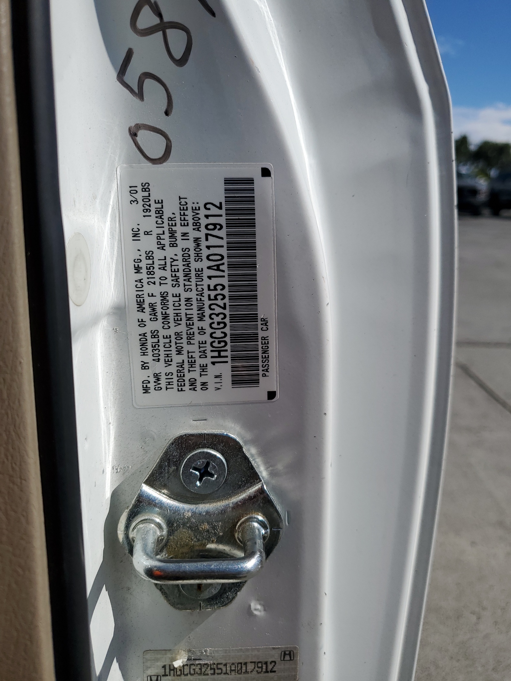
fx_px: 512
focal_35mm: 26
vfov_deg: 67.3
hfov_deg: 53.1
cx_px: 256
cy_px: 340
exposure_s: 1/10000
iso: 50
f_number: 1.5
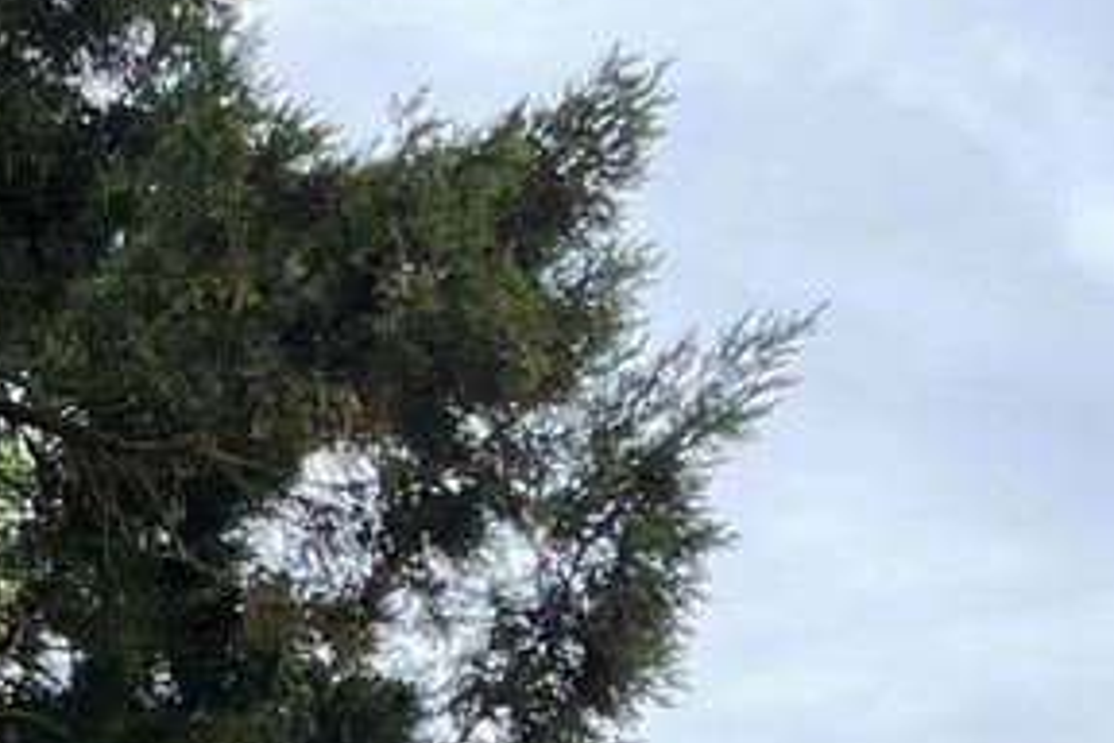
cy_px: 1950
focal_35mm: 150
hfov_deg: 12.2
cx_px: -1052
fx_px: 4641
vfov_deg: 8.2
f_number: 1.6
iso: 32
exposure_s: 1/785
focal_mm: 4.2
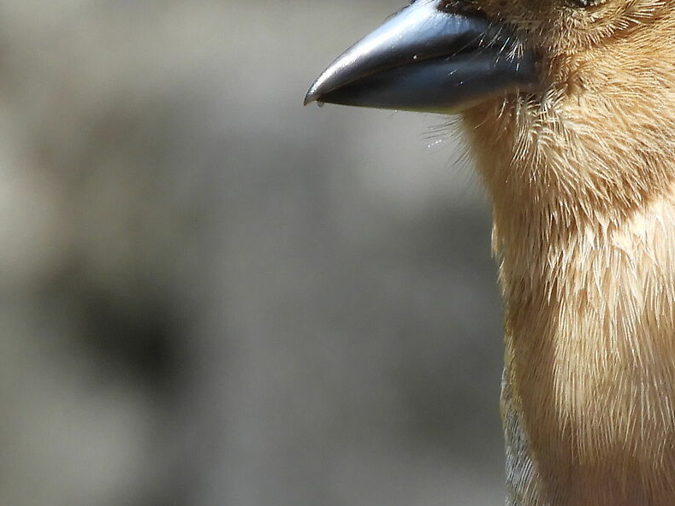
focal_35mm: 1369
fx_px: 26699
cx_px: 554
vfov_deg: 1.1
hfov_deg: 1.4
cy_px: 214
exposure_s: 1/400
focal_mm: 80.6
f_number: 5.6
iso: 100
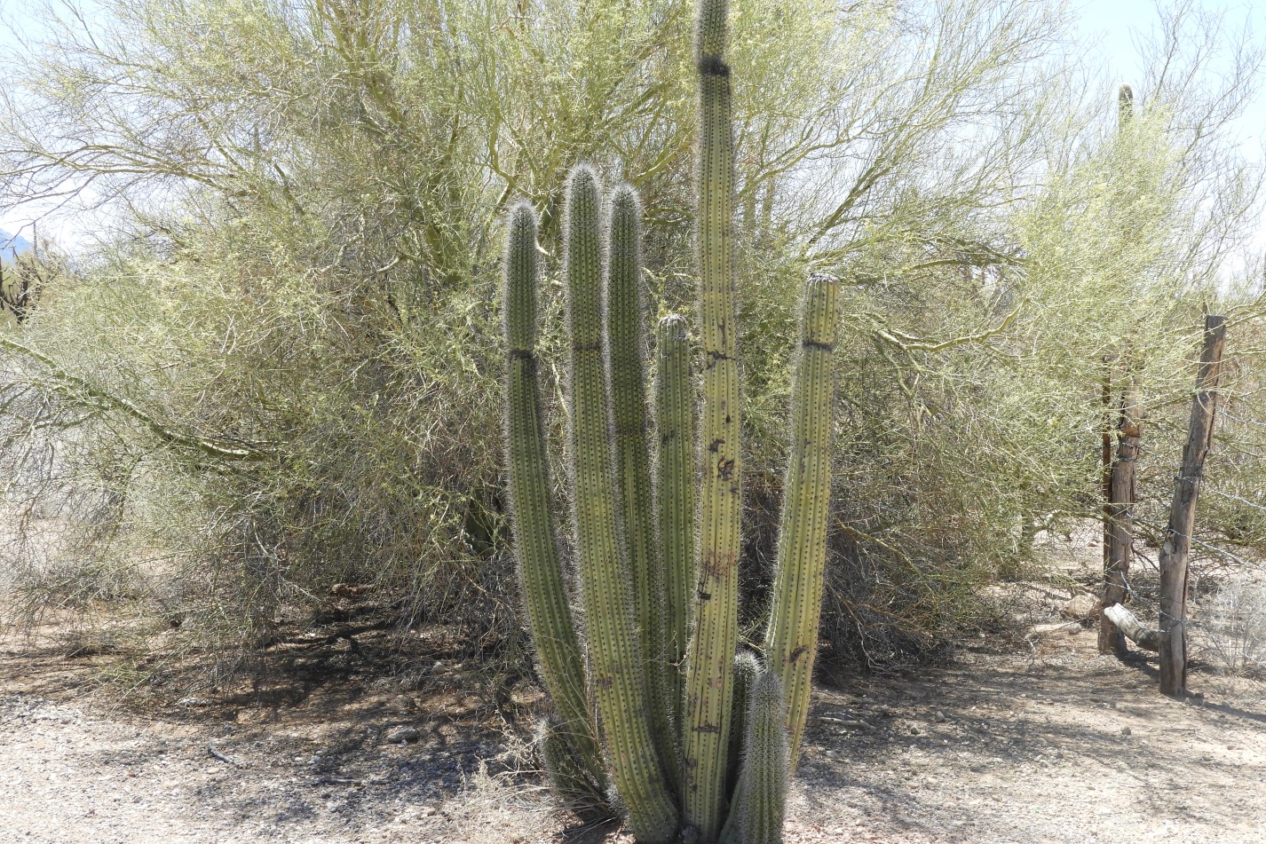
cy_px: 464
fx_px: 2216
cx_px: 638
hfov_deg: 31.9
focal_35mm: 63
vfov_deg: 21.6
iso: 100
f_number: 4.2
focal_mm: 10.7
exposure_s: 1/400
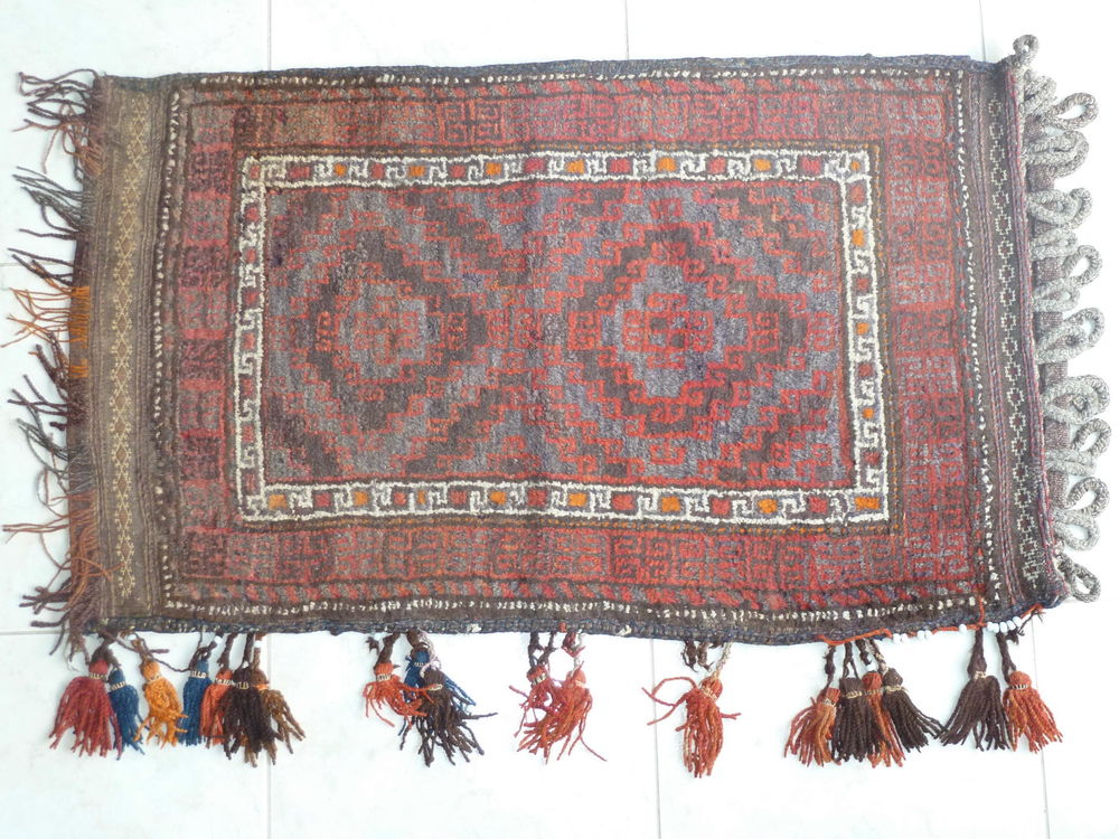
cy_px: 420
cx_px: 560
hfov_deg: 39.7
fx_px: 1552
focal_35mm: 48
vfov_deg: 30.3
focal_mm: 7.9
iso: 160
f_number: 3.8
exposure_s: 1/30
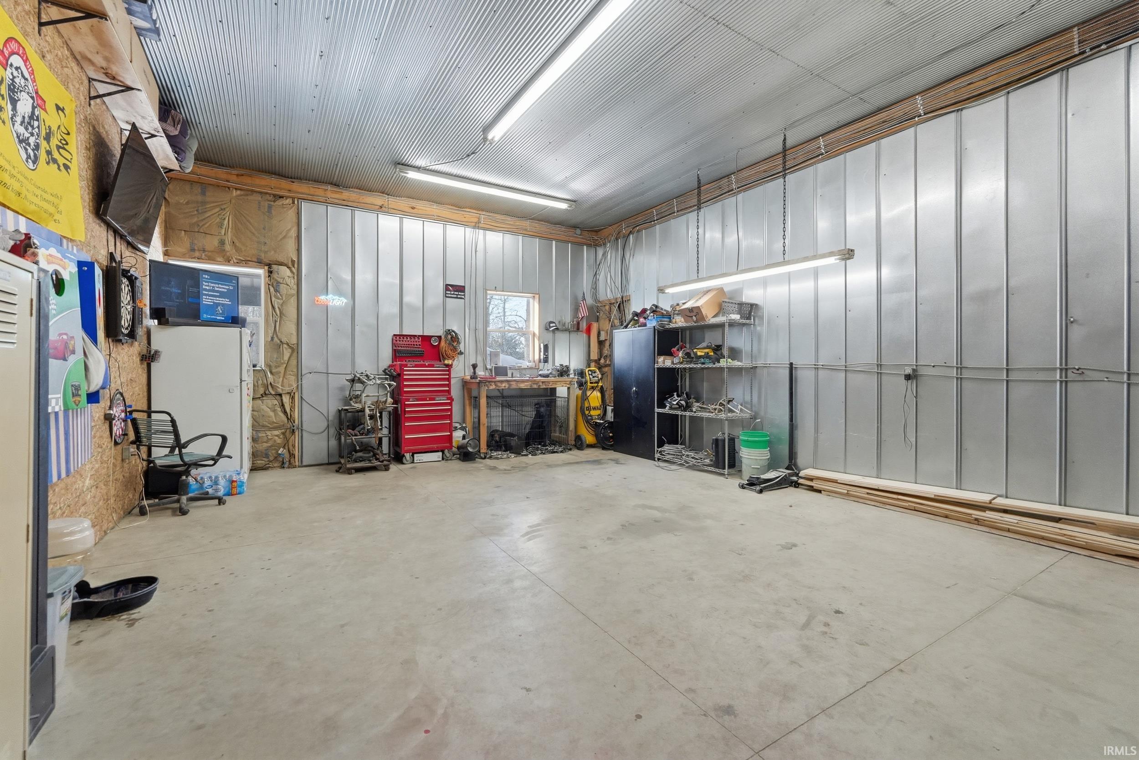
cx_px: 570
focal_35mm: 15
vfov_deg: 77.3
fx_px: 475
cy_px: 380
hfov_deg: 100.4
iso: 800
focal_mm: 10
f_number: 4
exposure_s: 1/2500
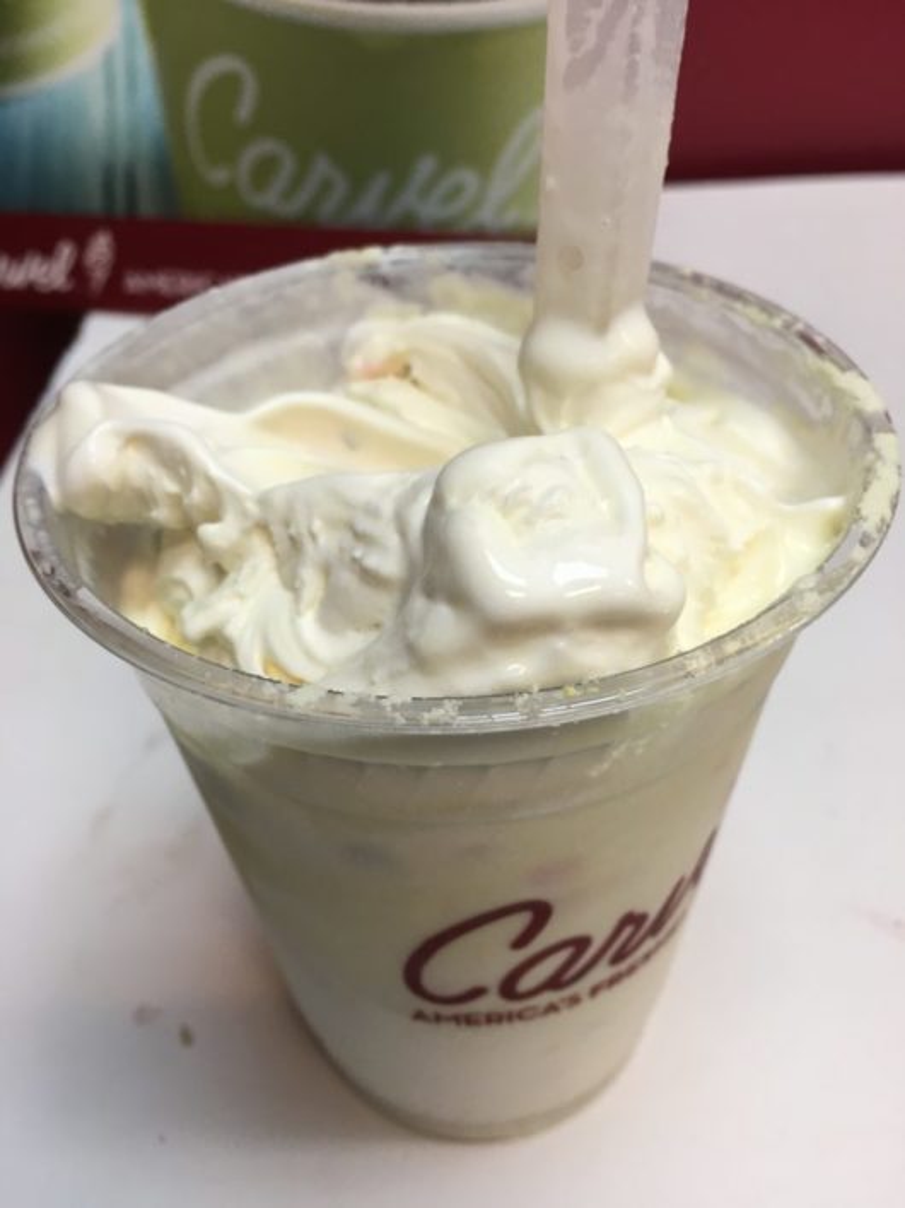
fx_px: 1011
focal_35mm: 29
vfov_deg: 61.7
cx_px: 452
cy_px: 604
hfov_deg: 48.2
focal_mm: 4.15
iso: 40
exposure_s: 1/30
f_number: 2.2
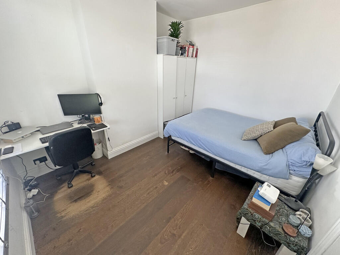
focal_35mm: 14
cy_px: 128
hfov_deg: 102.1
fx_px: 138
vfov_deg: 85.7
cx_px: 170
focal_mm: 2.22
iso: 160
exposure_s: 1/99
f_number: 2.2
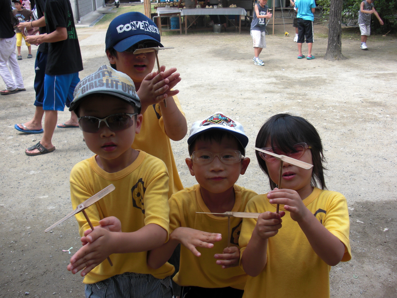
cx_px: 198
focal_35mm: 36
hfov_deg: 51.4
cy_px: 149
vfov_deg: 39.7
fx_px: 413
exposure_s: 1/200
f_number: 2.8
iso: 50
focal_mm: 6.3
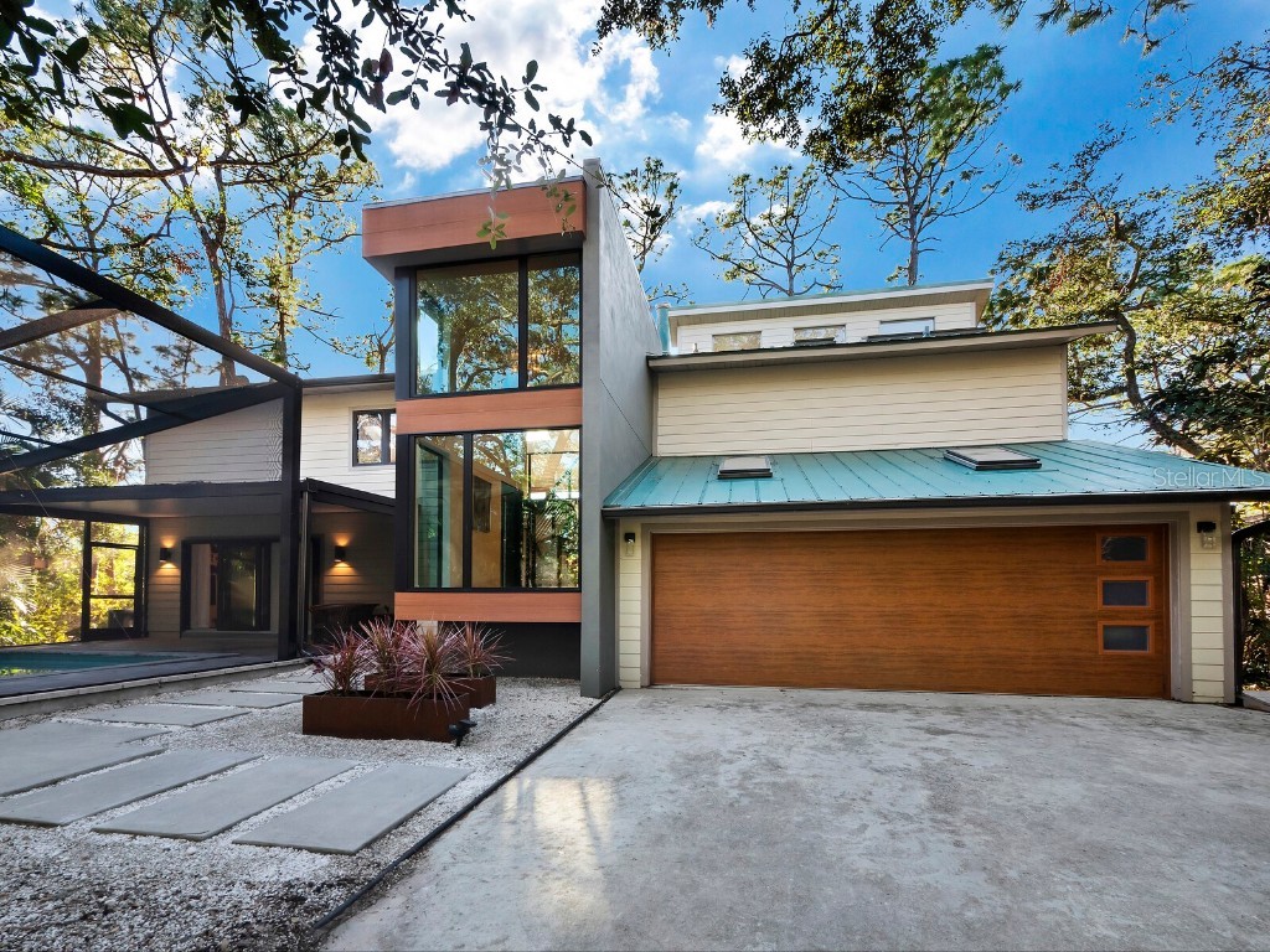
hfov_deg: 102.1
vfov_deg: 85.7
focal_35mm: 14
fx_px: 514
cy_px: 476
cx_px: 635
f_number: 11
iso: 400
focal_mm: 7
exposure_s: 1/20
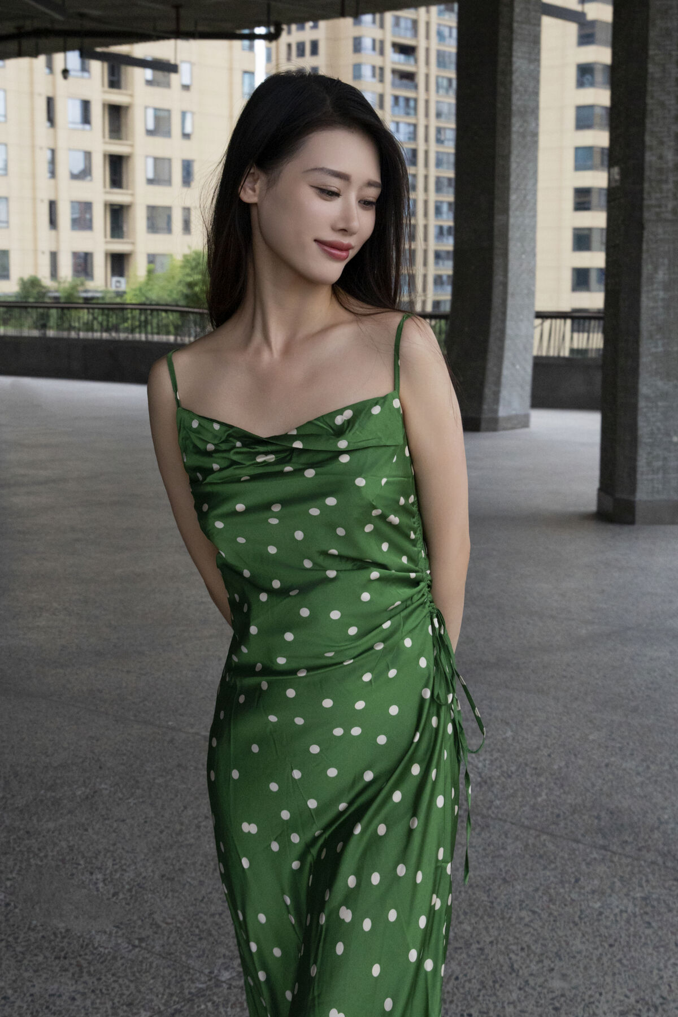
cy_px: 508
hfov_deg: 35.1
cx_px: 339
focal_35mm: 38
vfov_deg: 50.7
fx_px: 1073
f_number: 9
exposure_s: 1/160
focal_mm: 39
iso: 1600
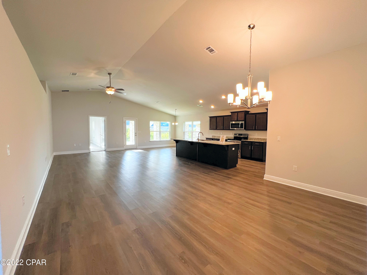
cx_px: 184
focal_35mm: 13
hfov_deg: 106.2
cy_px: 138
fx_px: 138
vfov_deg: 89.9
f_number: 1.8
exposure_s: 1/120
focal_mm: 1.57
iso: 100
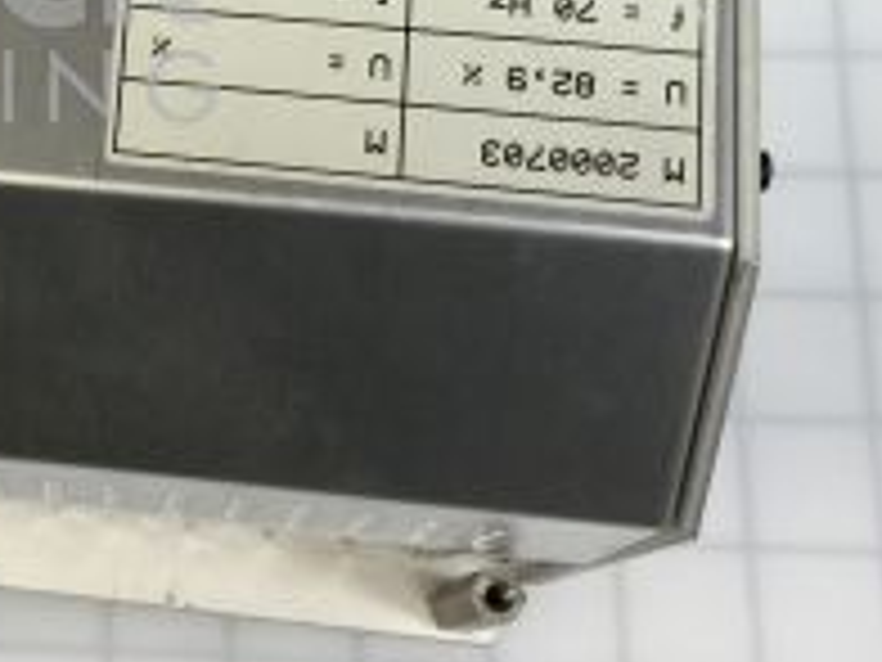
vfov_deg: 16.3
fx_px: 2268
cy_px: 18
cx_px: -230
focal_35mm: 89
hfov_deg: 20.3
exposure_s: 1/30
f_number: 2.2
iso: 50
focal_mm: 4.15
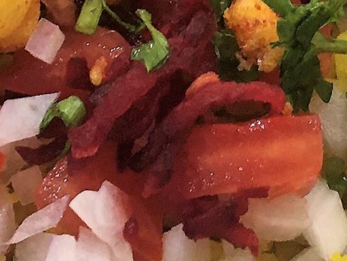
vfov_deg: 10.5
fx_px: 1344
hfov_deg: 14.6
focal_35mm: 134
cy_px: -189
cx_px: 41
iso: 100
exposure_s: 1/33
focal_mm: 4.15
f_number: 2.2
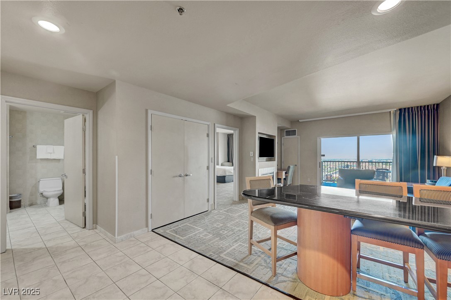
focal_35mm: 14
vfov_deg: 81.1
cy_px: 150
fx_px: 175
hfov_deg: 104.3
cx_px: 226
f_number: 8
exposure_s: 1/2
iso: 400
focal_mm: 14
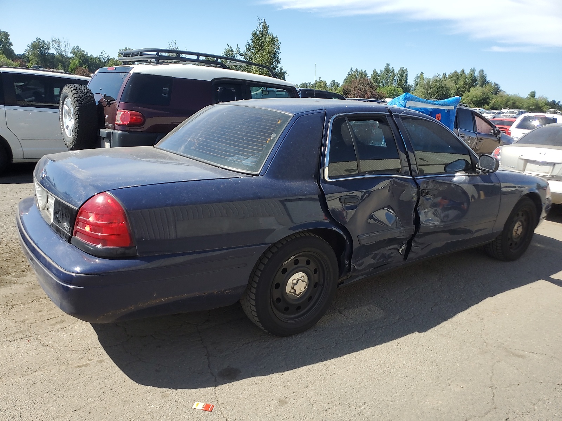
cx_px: 281
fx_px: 422
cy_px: 210
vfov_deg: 53.1
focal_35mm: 26
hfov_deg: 67.3
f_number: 1.5
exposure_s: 1/2000
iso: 50
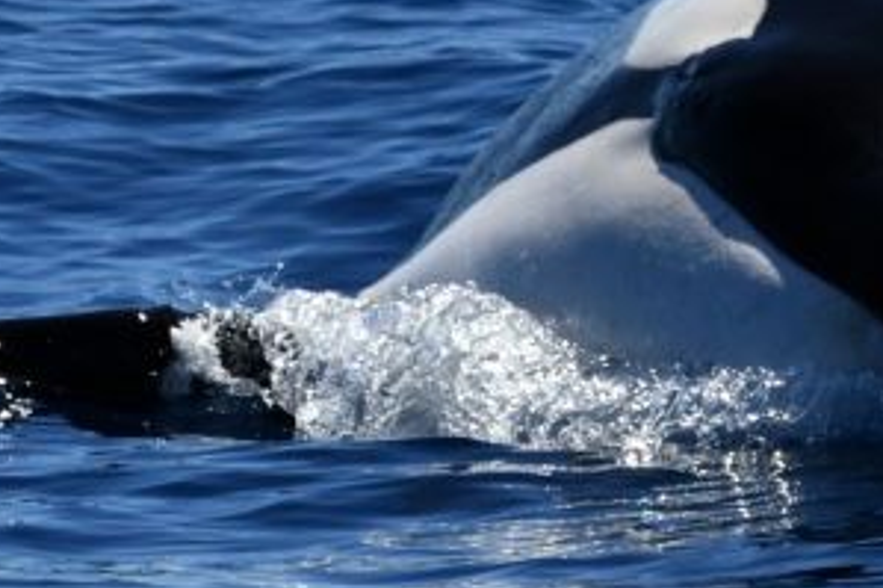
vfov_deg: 1.4
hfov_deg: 2.0
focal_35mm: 1017
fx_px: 24930
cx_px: 851
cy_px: 208
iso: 720
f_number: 6
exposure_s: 1/8000
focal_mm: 380
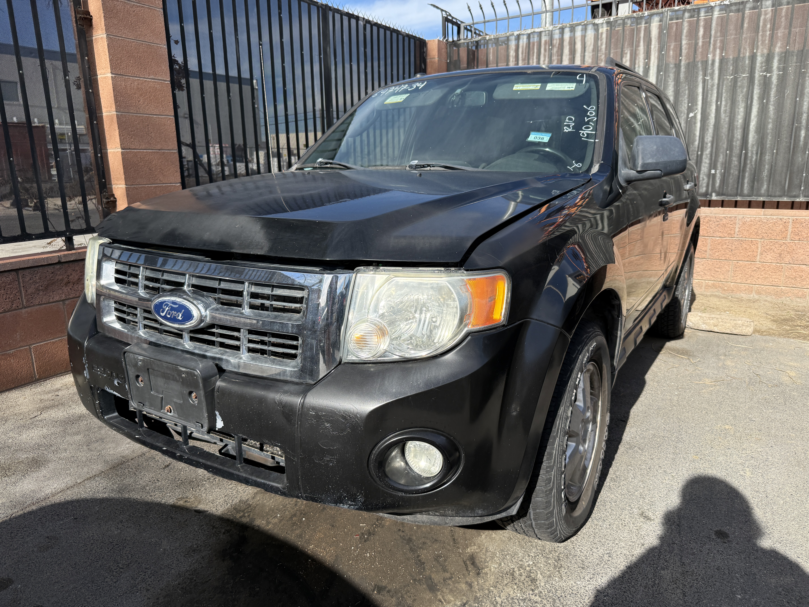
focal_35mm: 24
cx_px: 404
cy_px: 304
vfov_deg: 56.8
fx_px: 561
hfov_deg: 71.6
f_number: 1.78
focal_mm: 6.76
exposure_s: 1/3425
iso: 100
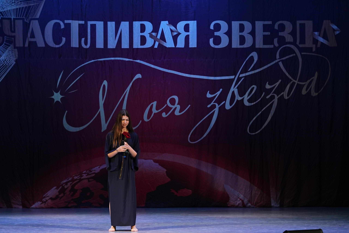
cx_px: 174
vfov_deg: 9.0
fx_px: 1483
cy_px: 116
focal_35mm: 153
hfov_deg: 13.4
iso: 1250
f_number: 2.8
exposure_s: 1/400
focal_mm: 102
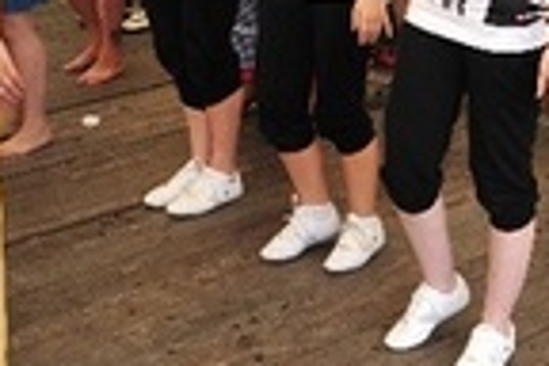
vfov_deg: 13.7
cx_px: 435
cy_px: -215
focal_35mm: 93
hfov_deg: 21.7
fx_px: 1418
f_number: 5
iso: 200
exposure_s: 1/125
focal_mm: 28
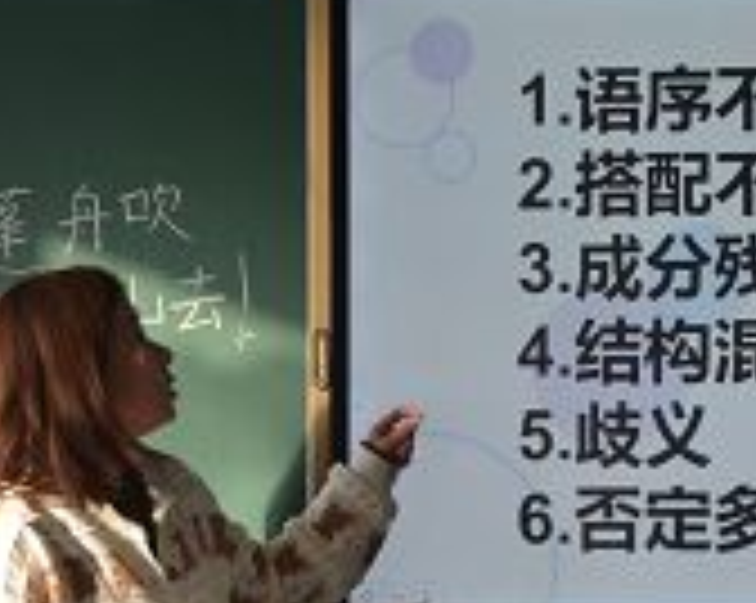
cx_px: 621
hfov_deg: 10.9
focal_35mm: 177
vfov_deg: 8.7
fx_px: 3956
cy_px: 504
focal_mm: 44
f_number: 5.6
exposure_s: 1/125
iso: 320
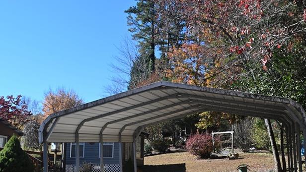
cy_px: 138
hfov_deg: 43.6
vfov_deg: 25.0
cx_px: 175
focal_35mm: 47
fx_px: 381
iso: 100
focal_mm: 18
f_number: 5.6
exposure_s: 1/250
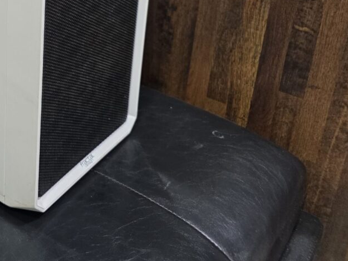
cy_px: -36
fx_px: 533
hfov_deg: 31.4
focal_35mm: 53
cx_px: -49
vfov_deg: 25.3
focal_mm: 6.3
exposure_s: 1/120
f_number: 1.7
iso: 200
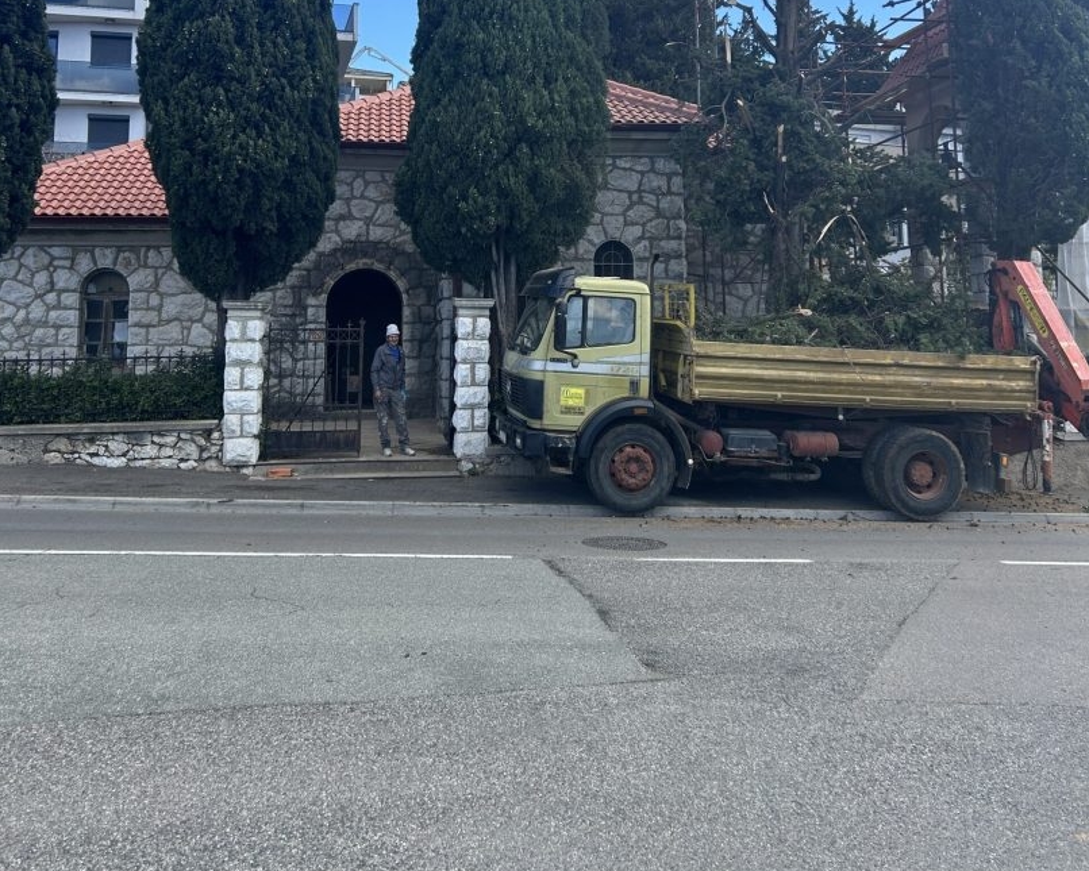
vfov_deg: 42.0
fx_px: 1096
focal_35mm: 34
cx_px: 546
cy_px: 215
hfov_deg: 52.8
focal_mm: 5.7
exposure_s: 1/1311
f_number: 1.5
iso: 50
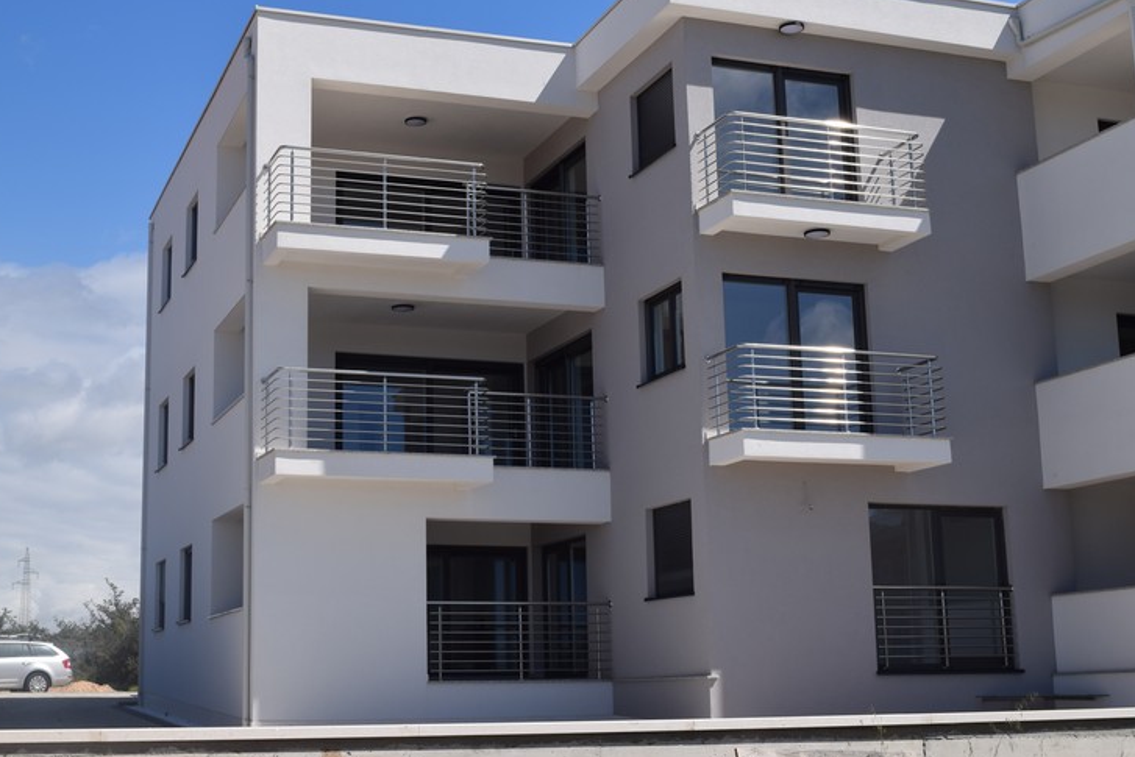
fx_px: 1640
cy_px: 361
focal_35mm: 52
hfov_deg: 38.0
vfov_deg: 26.0
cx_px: 454
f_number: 11
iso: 200
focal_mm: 28
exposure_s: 1/500
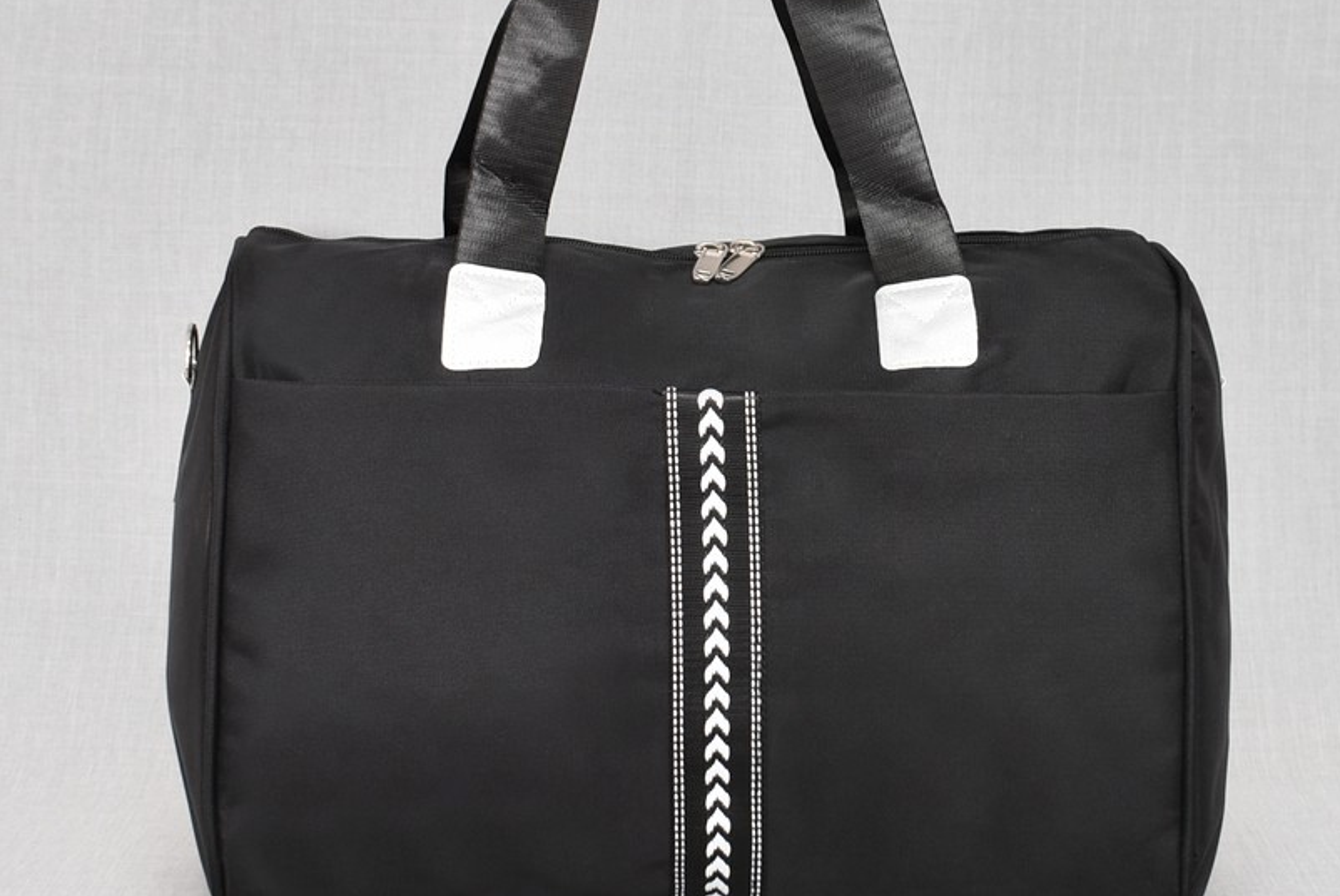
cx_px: 708
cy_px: 425
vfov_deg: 16.3
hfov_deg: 24.2
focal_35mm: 84
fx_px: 3121
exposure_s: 1/60
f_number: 5.6
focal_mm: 35
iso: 100
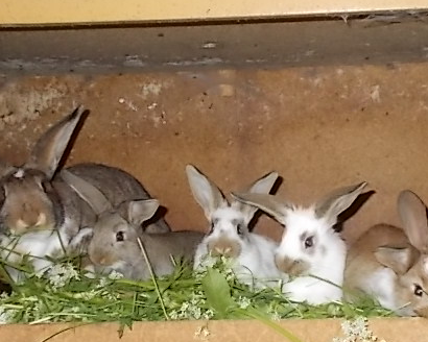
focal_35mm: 67
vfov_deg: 22.8
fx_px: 849
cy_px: 203
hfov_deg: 28.2
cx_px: 267
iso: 200
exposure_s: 1/30
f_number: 4.2
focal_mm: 7.9
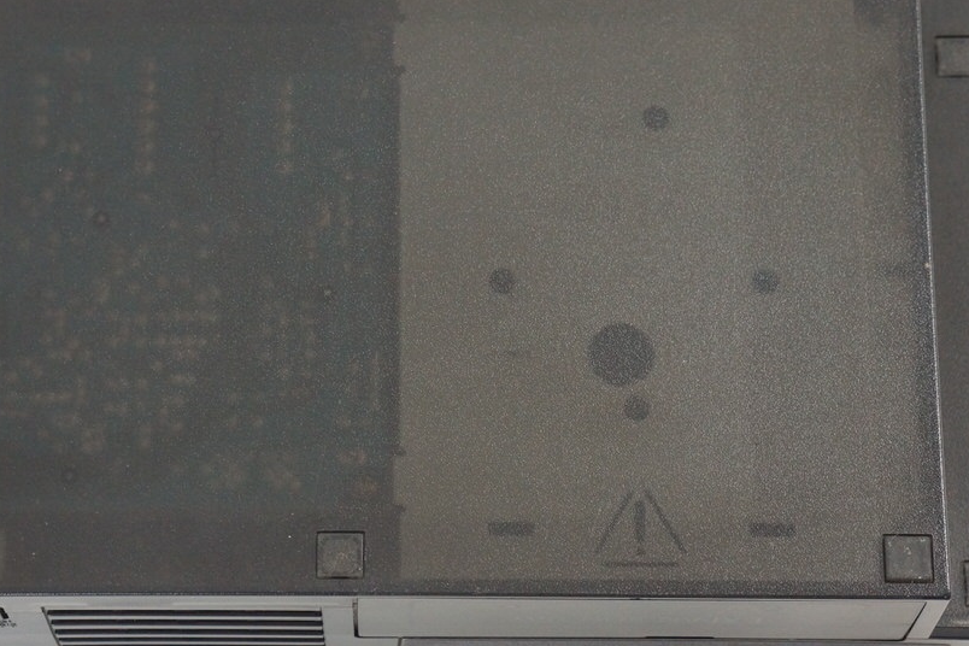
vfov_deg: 12.2
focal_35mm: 112
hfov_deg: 18.2
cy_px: 282
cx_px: 392
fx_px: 3014
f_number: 6.3
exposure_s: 1/80
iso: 1600
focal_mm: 50
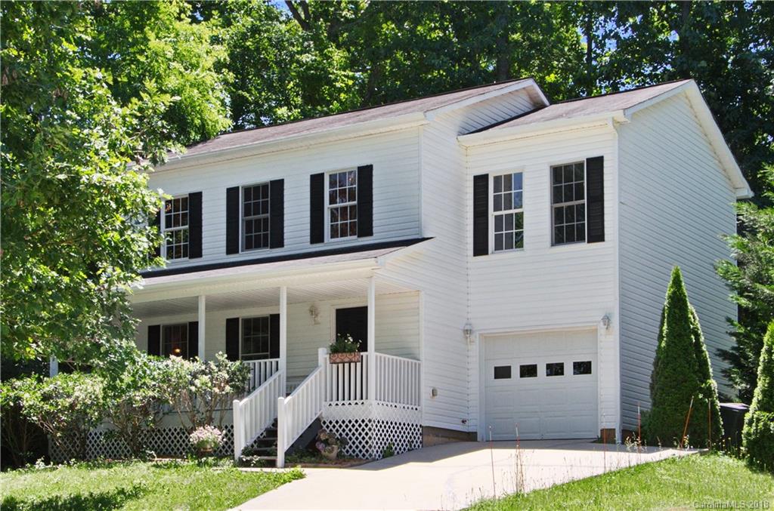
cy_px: 256
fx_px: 1126
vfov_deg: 25.6
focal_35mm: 52
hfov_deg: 37.9
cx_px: 387
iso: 400
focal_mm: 35
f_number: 16
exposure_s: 1/200
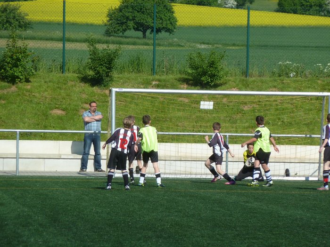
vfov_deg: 5.0
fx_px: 2860
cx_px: 165
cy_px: 124
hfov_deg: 6.6
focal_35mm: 300
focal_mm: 49.2
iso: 160
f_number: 5.6
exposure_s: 1/800
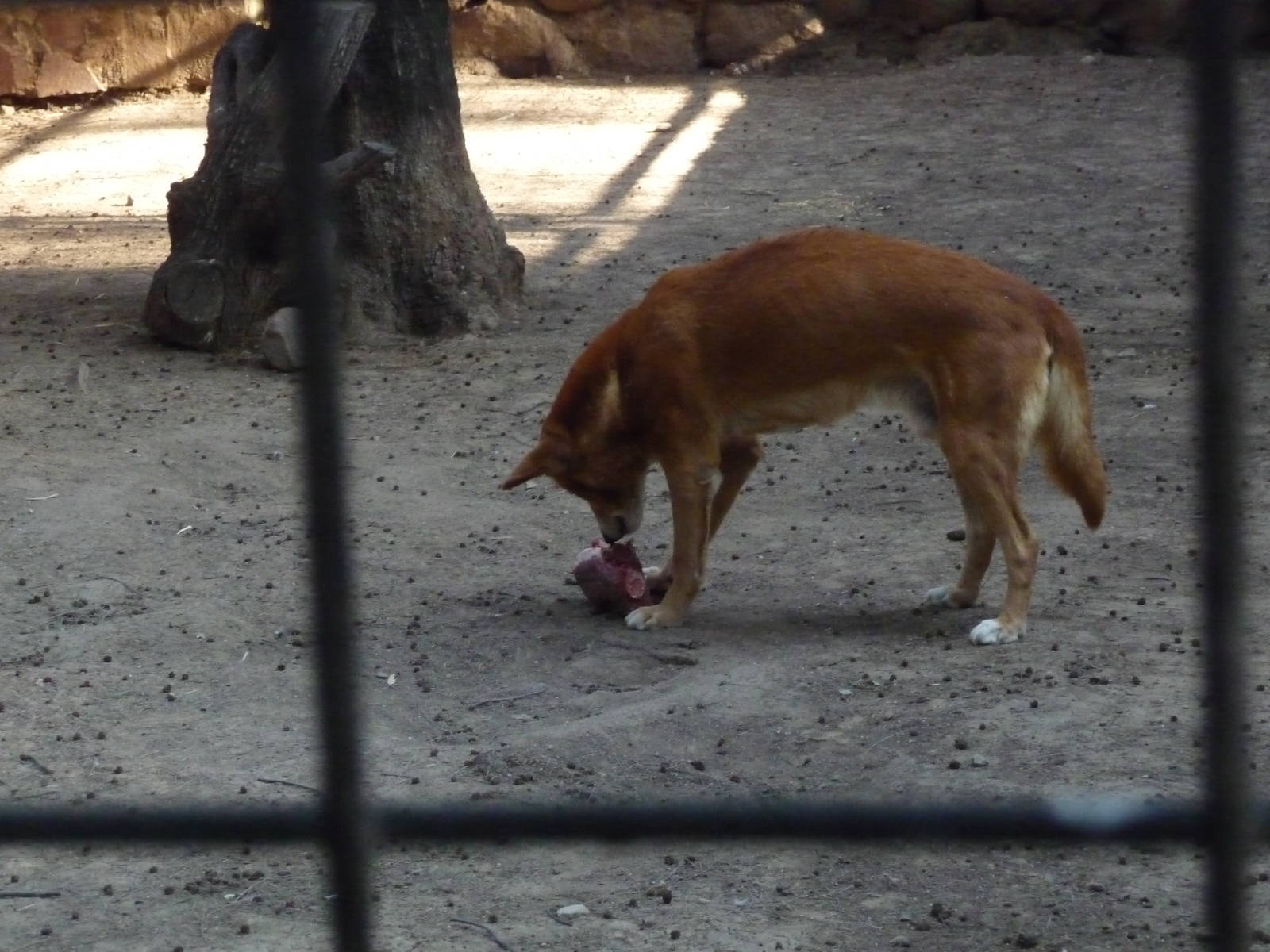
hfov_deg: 17.6
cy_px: 476
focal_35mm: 112
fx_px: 4109
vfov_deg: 13.2
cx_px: 635
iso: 800
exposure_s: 1/160
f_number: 4.7
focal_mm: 19.1
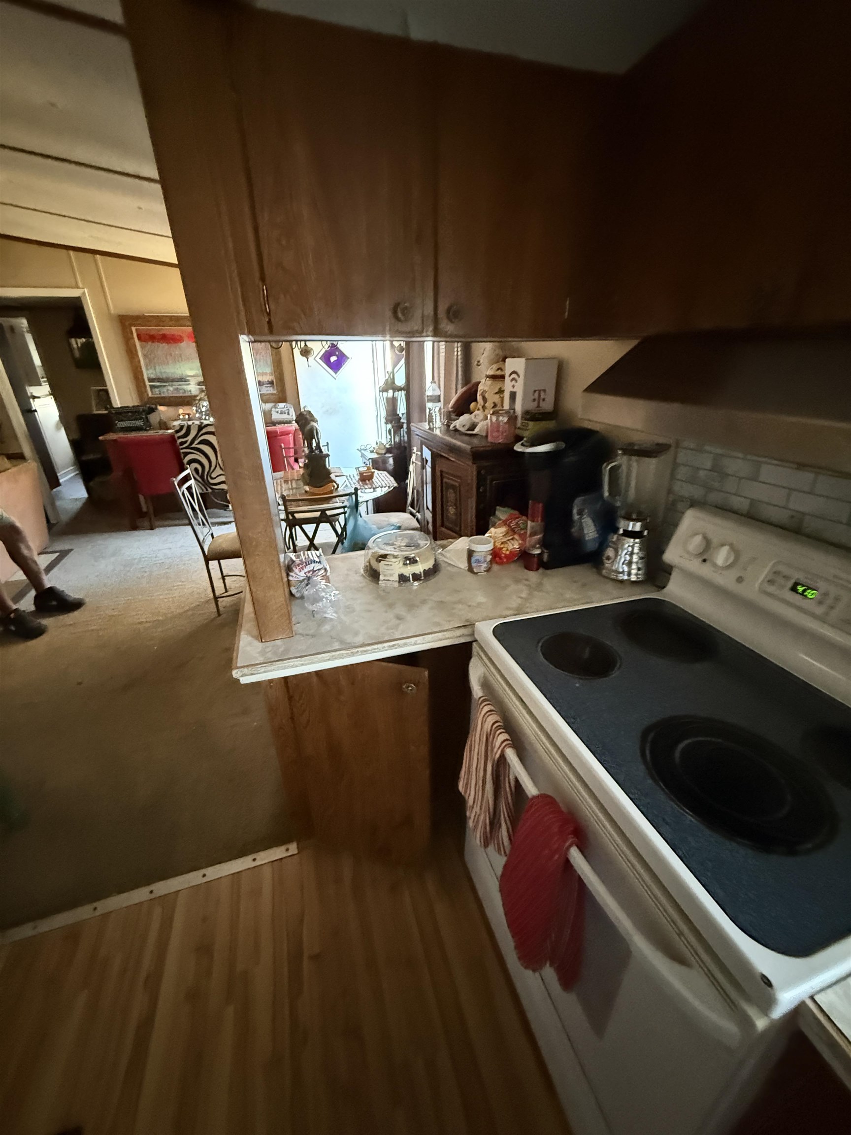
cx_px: 426
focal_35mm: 14
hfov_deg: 85.7
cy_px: 568
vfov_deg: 102.1
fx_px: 459
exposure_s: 1/40
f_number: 2.2
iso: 1600
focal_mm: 2.22
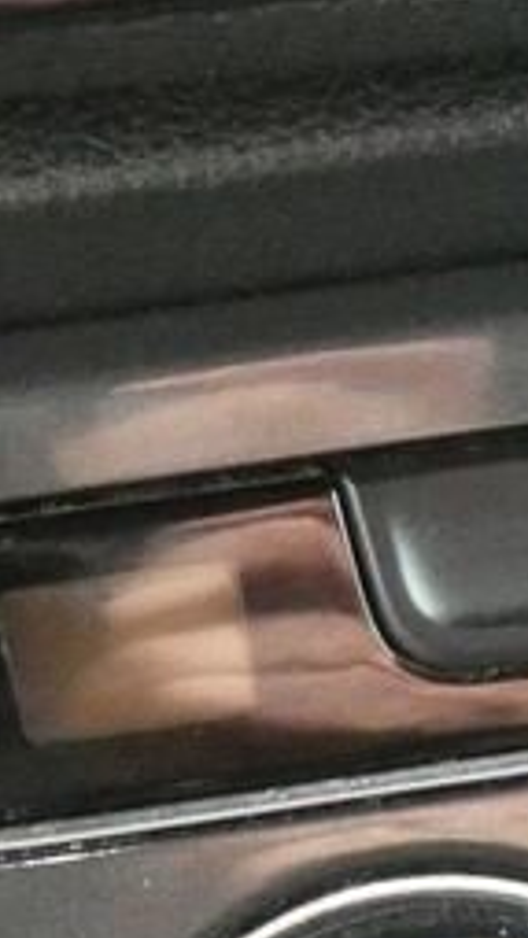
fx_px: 5248
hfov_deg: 5.5
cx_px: 1296
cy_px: 691
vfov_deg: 10.2
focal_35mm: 211
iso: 1600
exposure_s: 1/13
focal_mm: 8.6
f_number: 5.6
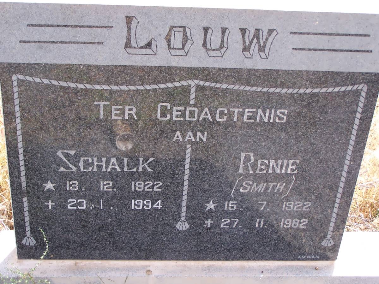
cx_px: 190
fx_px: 701
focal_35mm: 64
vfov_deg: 22.9
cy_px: 142
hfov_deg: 30.3
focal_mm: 10.7
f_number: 3.2
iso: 80
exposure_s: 1/180
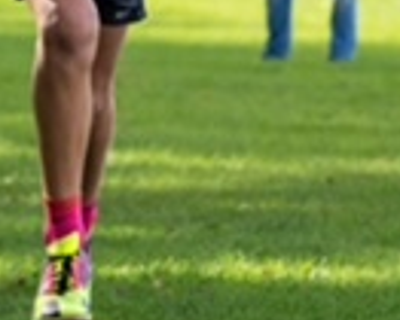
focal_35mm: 810
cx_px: -128
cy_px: -134
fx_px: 9596
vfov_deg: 1.9
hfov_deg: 2.4
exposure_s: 1/800
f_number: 4
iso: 200
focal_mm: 85
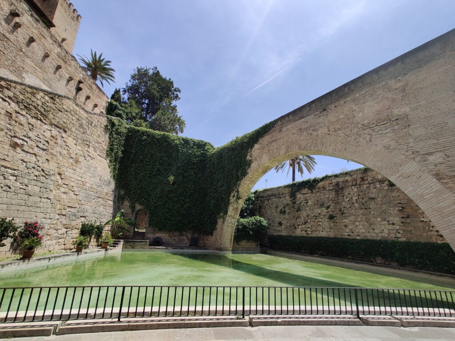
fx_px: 171
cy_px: 170
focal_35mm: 13
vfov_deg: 89.9
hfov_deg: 106.2
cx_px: 228
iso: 100
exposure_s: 1/1217
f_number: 2.2
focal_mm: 2.25
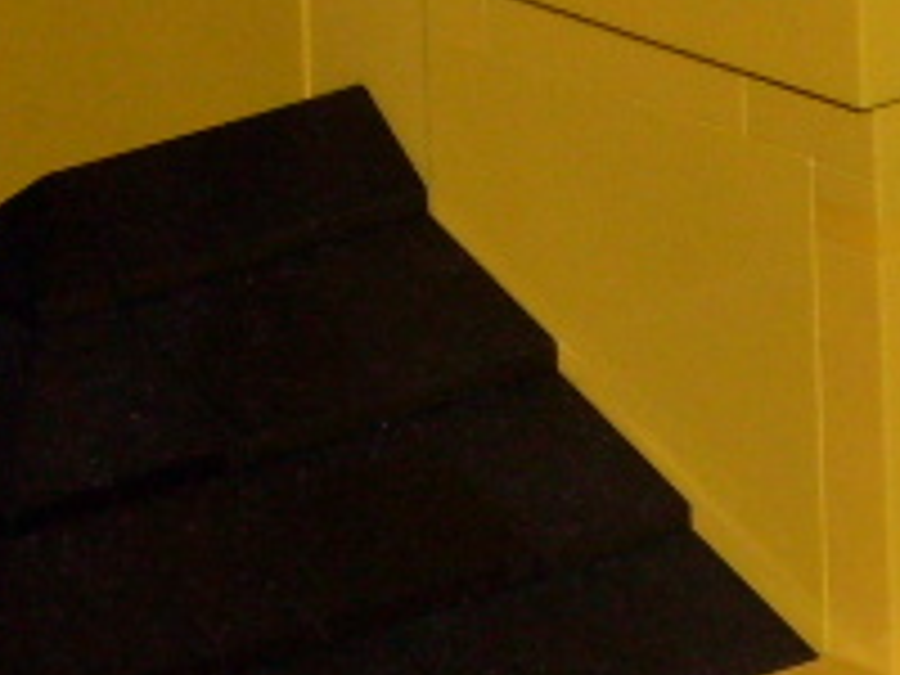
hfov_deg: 3.4
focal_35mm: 583
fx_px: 15158
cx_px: 1017
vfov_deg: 2.6
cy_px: 459
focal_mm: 18.9
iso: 100
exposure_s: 1/60
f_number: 5.2
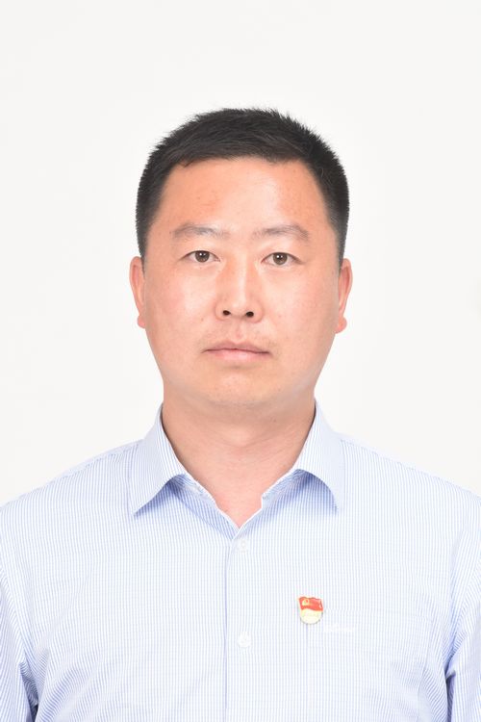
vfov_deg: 8.9
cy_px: 361
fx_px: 4659
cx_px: 240
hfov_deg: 5.9
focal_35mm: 232
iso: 200
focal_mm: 155
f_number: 6.3
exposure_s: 1/125
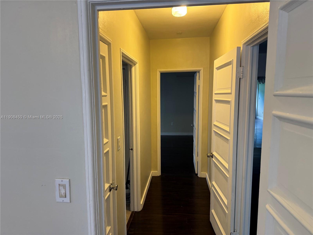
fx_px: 217
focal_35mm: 24
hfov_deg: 71.6
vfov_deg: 56.8
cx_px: 156
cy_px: 118
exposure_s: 1/60
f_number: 1.78
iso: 200
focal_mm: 6.76
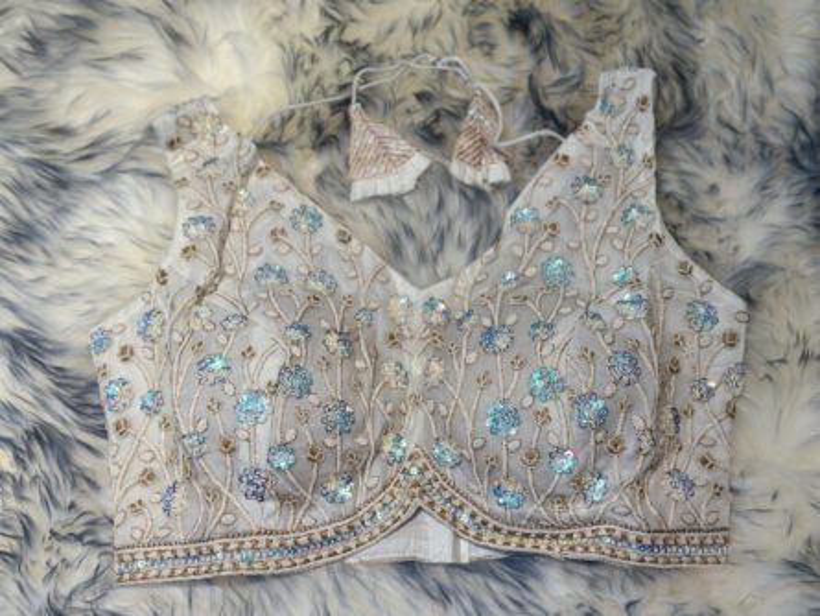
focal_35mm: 48
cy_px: 308
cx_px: 410
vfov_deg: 30.3
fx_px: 1137
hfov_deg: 39.6
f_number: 1.78
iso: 100
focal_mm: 6.86
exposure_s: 1/120
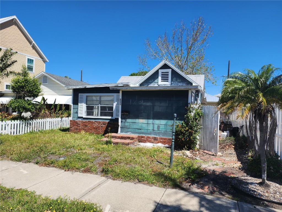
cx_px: 141
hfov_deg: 73.9
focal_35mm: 23
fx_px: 187
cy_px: 106
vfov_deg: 58.9
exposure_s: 1/1002
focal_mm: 6.4
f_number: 1.8
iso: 12
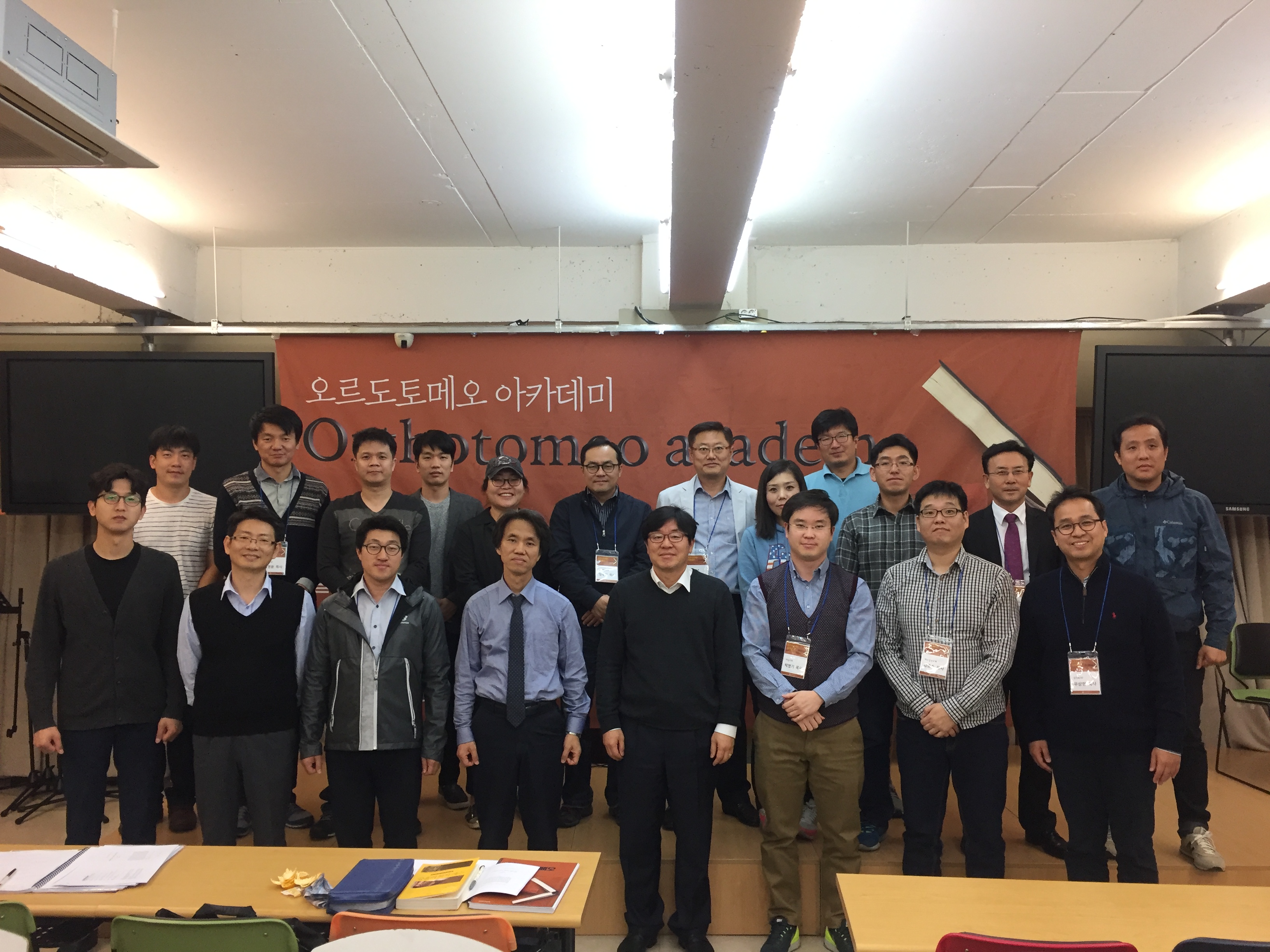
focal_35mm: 29
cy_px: 476
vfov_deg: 48.2
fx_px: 1064
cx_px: 635
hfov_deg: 61.7
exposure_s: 1/30
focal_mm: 4.15
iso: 50
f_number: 2.2
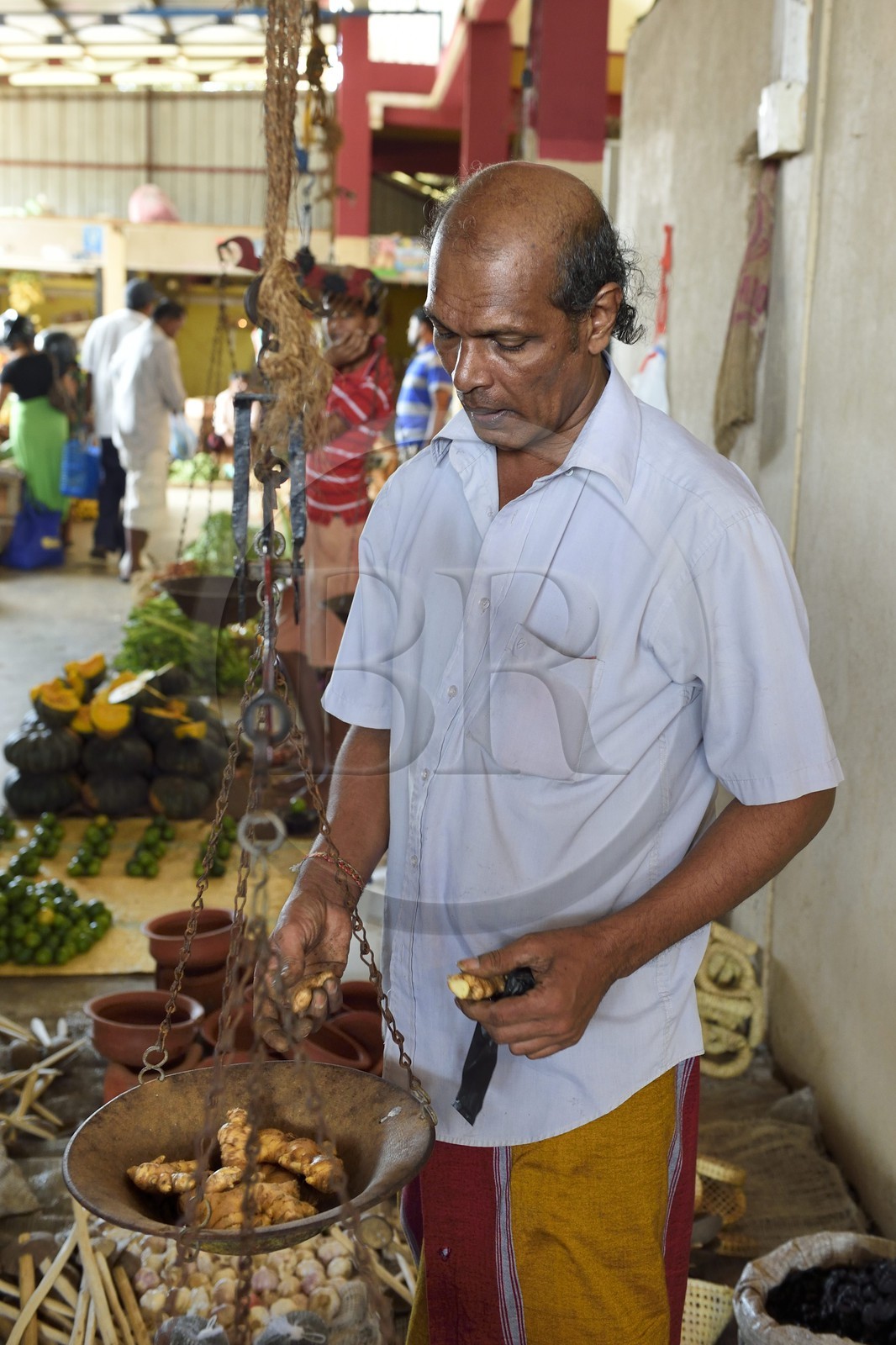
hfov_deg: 35.0
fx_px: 1419
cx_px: 448
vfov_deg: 50.7
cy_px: 672
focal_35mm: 38
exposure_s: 1/80
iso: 1250
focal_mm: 38
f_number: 5
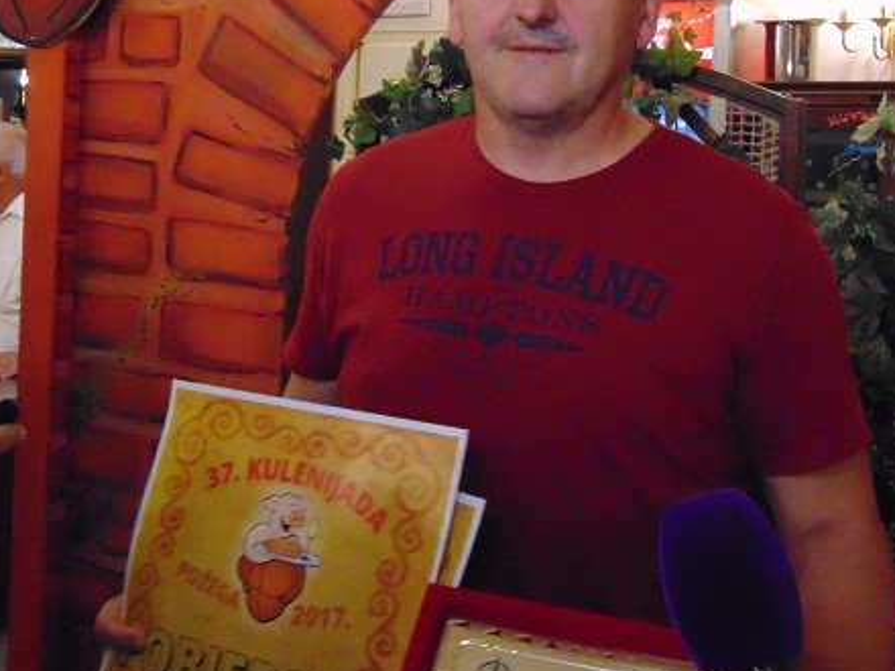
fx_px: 1241
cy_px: 228
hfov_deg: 39.6
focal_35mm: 48
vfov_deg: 30.1
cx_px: 486
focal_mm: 5.8
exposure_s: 1/30
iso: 800
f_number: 3.2
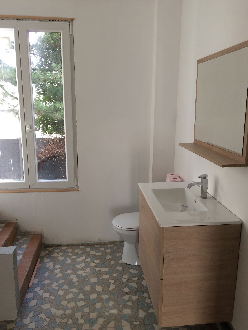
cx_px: 124
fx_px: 277
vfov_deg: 61.7
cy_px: 165
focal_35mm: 29
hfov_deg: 48.2
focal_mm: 4.15
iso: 40
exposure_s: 1/33
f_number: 2.2
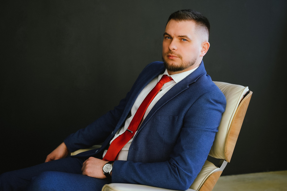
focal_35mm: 49
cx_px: 144
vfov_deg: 27.5
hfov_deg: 40.3
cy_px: 96
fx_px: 391
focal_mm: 49.1
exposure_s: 1/100
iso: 250
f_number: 3.2
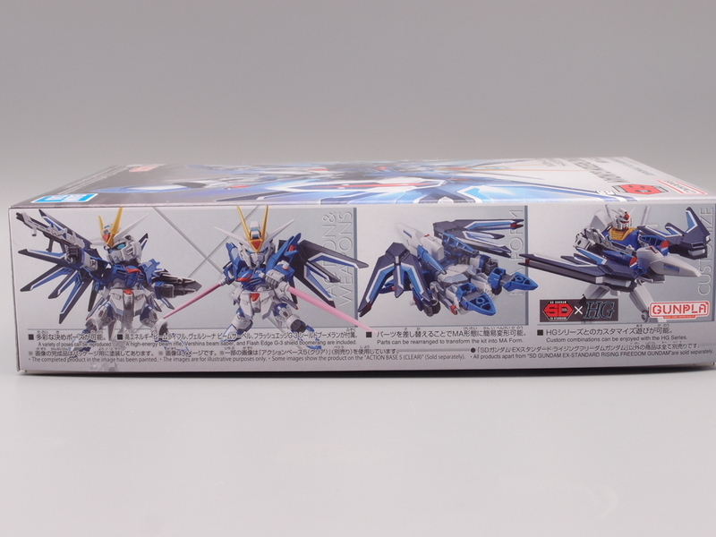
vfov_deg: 24.4
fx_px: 1241
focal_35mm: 60
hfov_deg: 32.2
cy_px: 268
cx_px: 358
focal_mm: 12.88
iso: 100
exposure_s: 1/10
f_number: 8
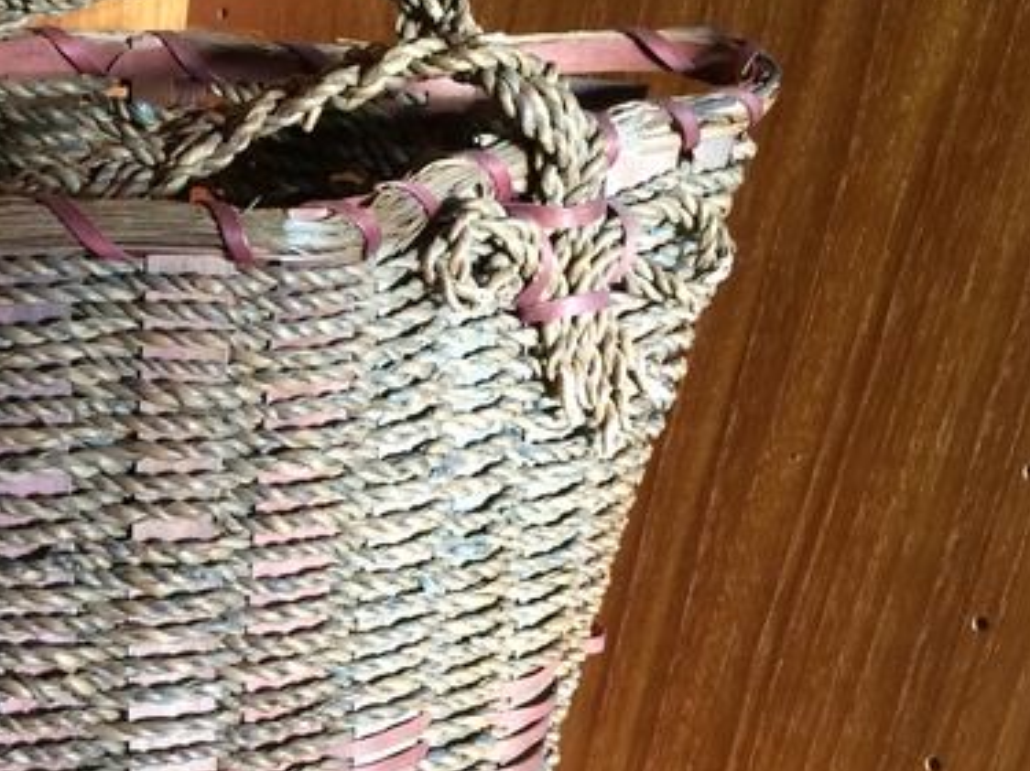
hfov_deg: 25.2
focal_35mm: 72
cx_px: -91
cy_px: 627
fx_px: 2142
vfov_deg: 20.2
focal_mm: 4.12
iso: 100
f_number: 2.2
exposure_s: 1/30
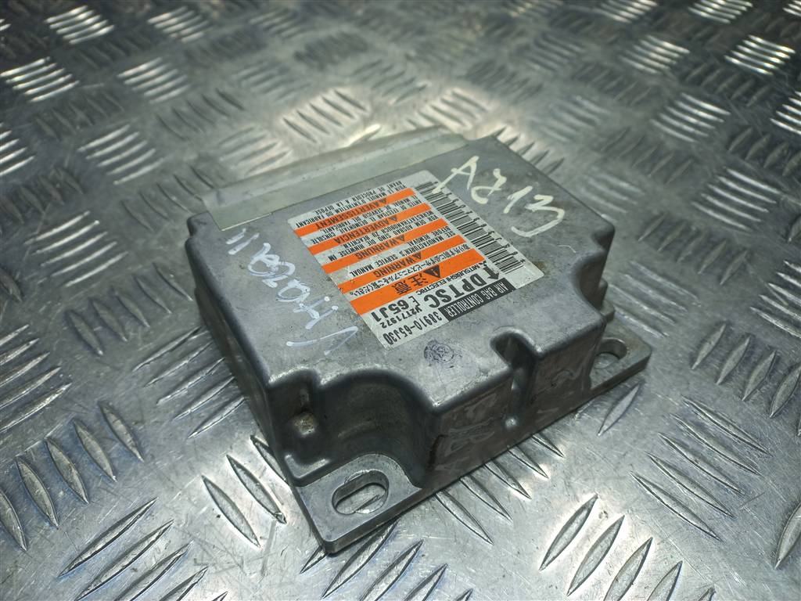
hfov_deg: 69.4
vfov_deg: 54.9
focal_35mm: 25
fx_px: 578
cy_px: 300
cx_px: 400
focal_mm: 4.6
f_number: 1.8
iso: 32
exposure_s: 1/100
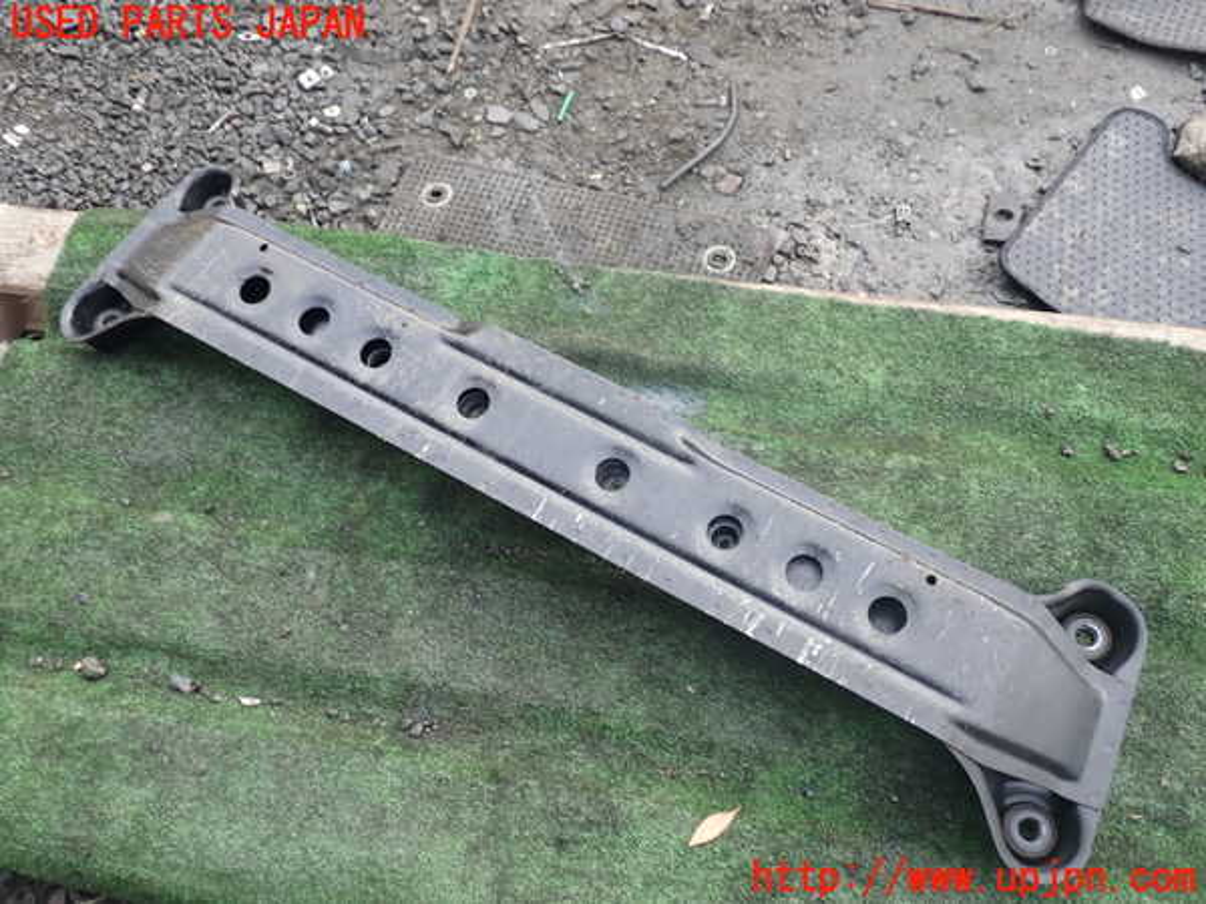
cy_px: 452
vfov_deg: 46.8
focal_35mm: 30
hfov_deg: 60.0
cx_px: 603
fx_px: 1045
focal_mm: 5.4
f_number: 2.3
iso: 100
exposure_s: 1/80
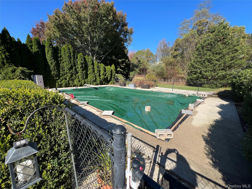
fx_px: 95
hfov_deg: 106.2
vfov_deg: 89.9
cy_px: 94
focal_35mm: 13
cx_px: 126
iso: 32
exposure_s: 1/763
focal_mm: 1.57
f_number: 1.8
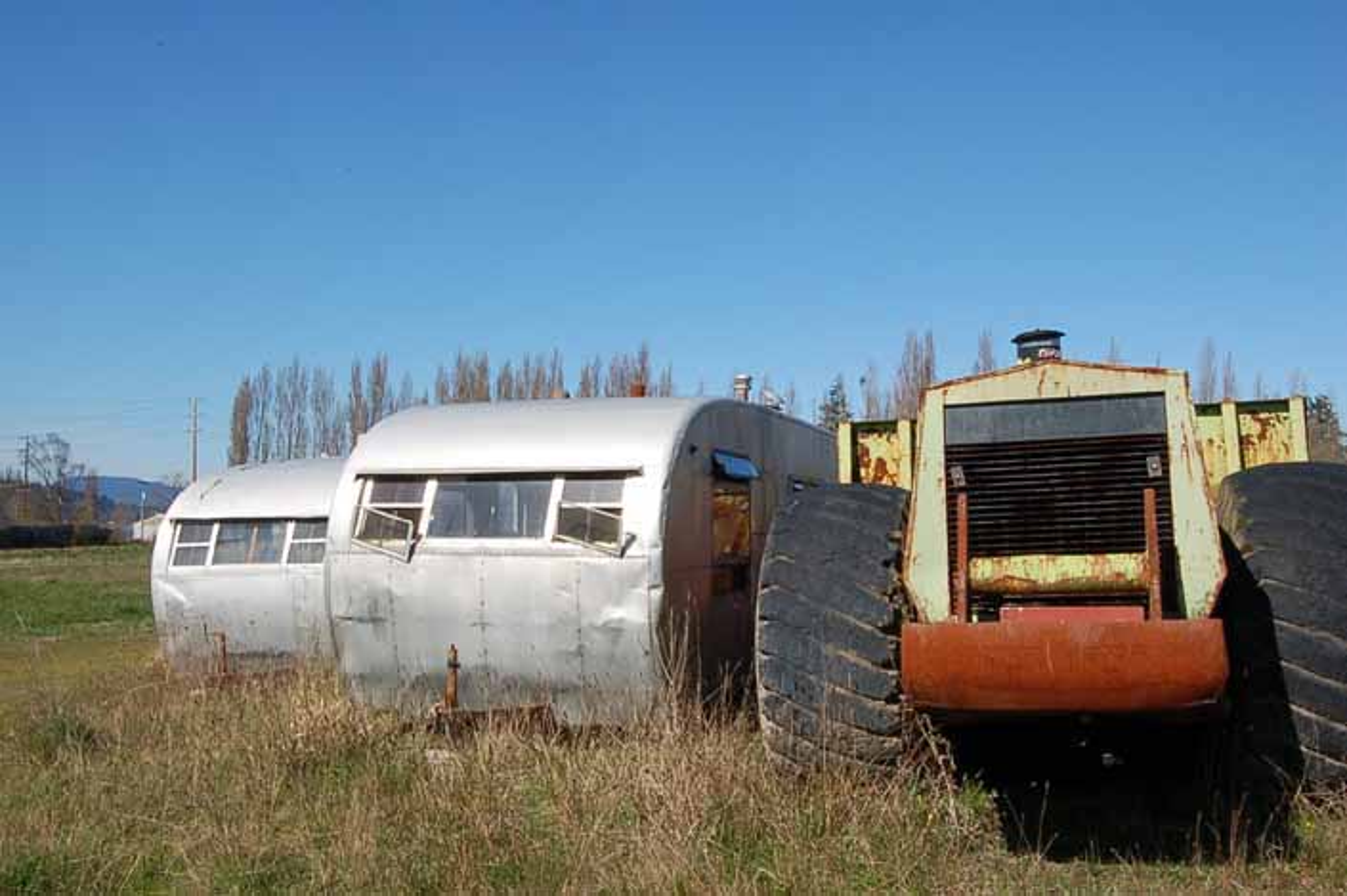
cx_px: 674
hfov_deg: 55.1
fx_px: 1290
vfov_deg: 38.3
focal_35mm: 34
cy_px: 448
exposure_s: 1/60
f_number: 25
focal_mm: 23
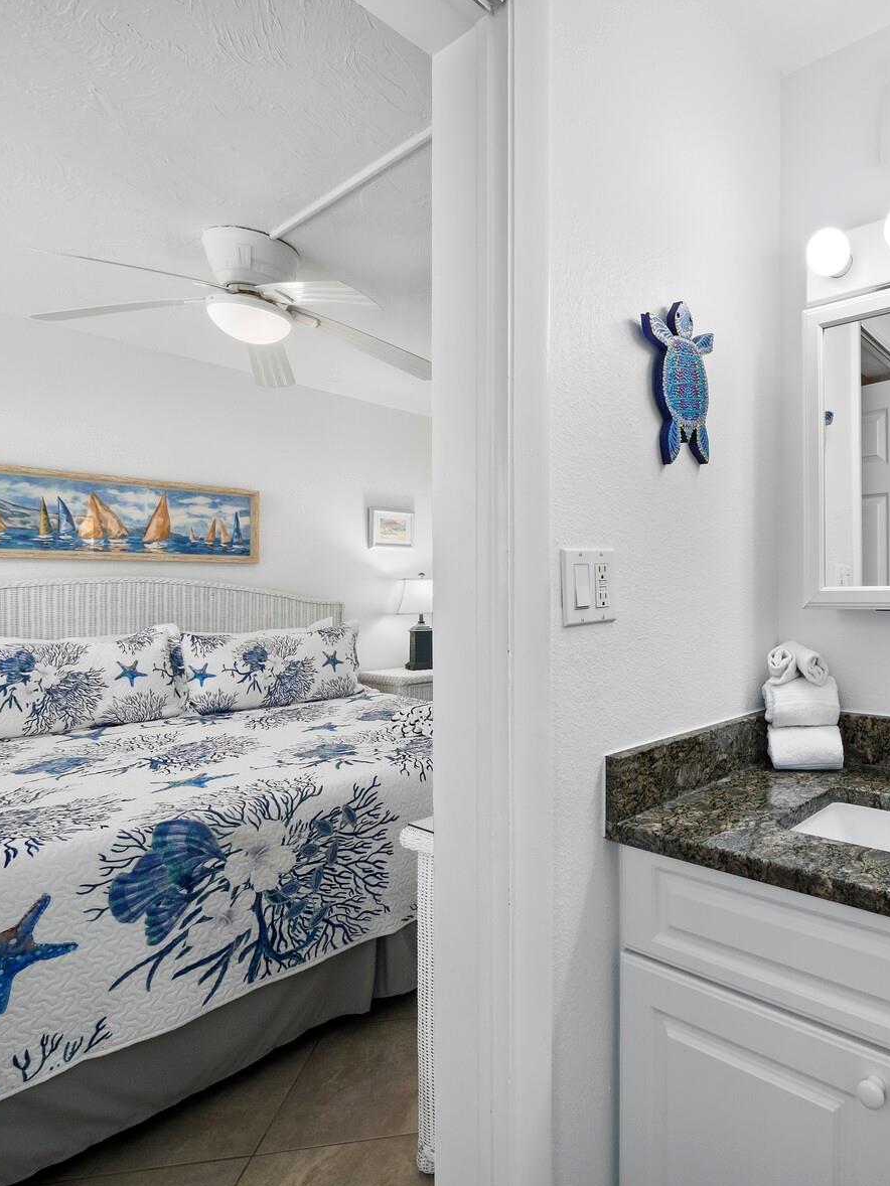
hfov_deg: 64.0
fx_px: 651
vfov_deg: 84.6
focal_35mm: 19
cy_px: 586
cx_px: 683
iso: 400
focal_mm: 7
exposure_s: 1/5
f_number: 11
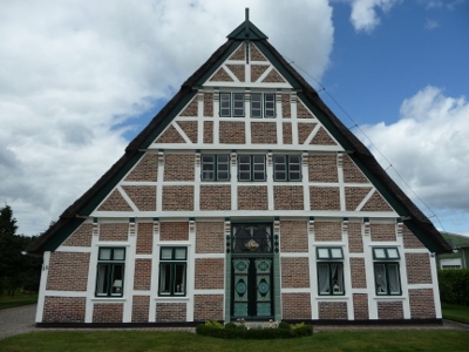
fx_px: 379
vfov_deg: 49.7
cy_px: 176
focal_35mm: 28
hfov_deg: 63.4
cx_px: 234
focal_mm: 4.7
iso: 100
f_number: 8
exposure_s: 1/250
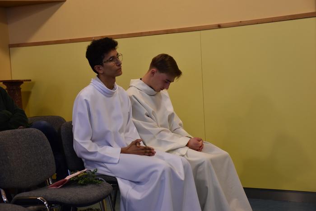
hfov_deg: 28.1
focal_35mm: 72
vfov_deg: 18.9
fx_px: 632
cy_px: 106
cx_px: 158
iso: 720
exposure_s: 1/60
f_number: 4.5
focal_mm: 48
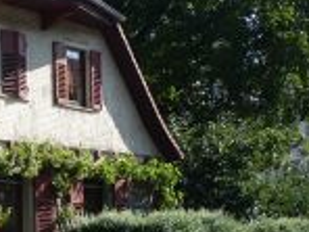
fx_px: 928
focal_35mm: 104
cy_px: 159
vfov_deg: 14.2
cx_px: -115
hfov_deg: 17.5
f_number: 4
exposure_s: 1/400
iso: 100
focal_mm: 5.2
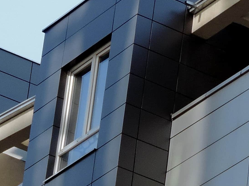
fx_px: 2906
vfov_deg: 3.7
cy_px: 176
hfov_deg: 4.9
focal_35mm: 404
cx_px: 43
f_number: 4.1
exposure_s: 1/250
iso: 80
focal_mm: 16
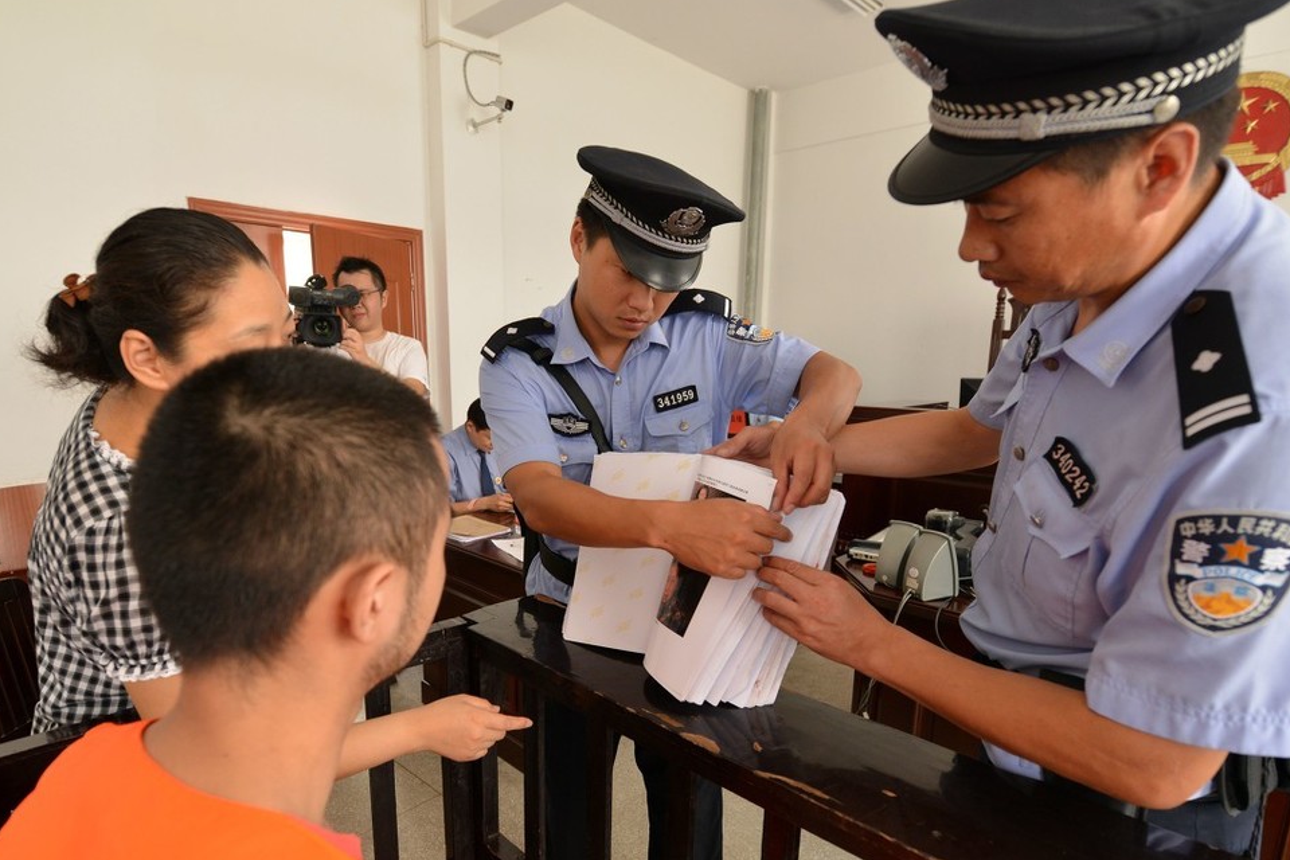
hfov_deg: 83.8
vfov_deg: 61.6
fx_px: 717
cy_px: 497
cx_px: 594
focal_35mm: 20
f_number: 4.5
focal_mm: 16
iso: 1000
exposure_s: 1/80
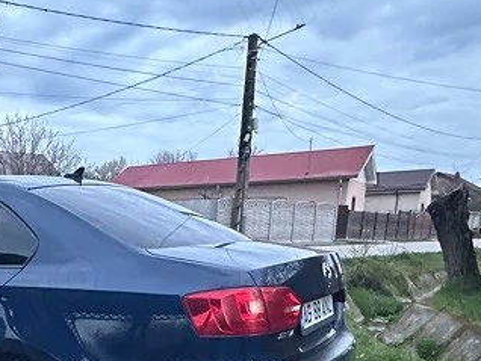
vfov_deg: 29.9
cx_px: 35
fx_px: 612
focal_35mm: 44
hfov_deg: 39.4
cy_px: 388
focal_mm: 2.22
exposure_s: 1/34
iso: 1000
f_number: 2.2
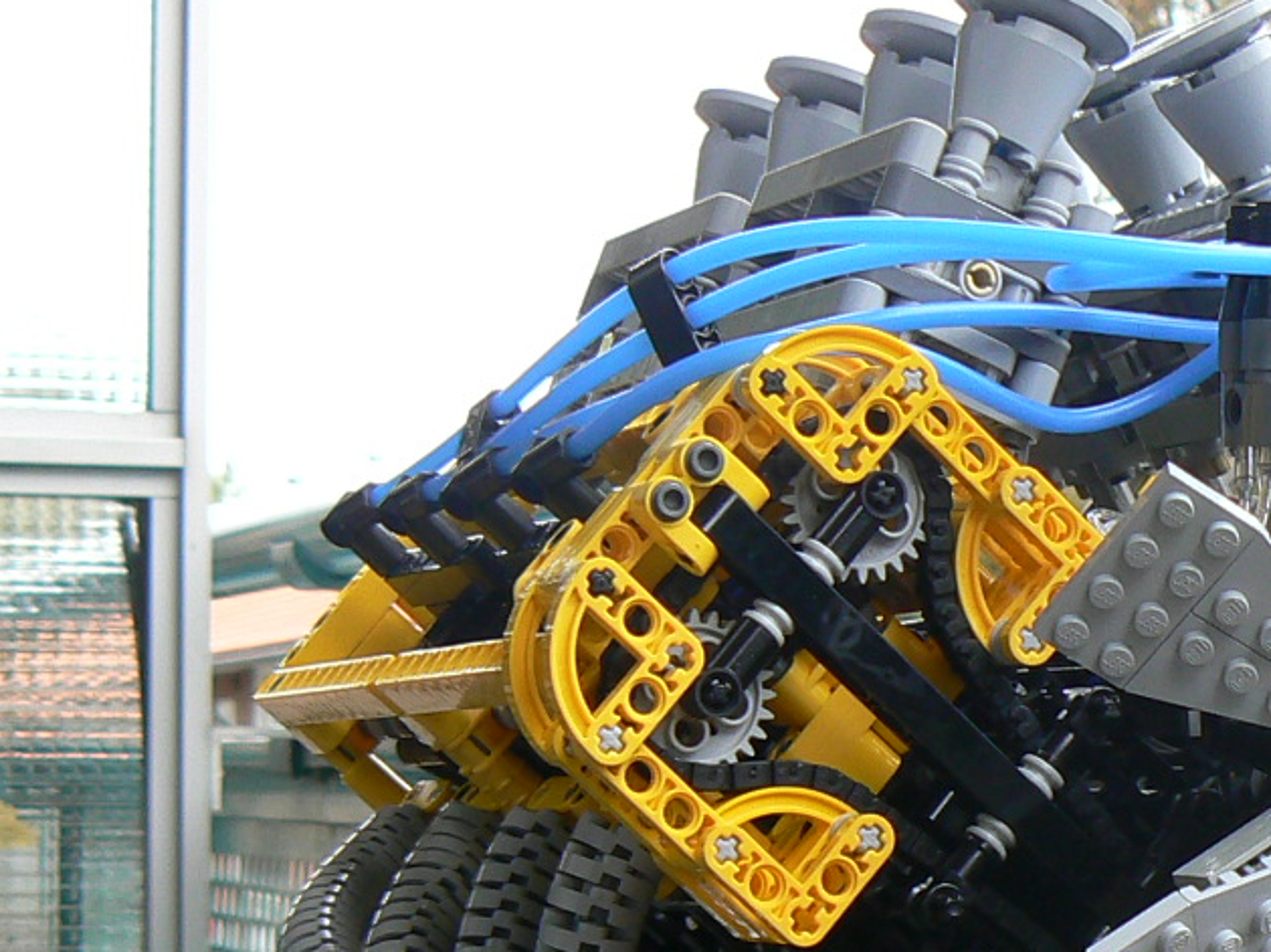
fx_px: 4110
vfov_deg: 13.1
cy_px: 845
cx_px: 1158
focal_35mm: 112
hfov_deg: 17.3
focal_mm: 6.6
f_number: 4
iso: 80
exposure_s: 1/100
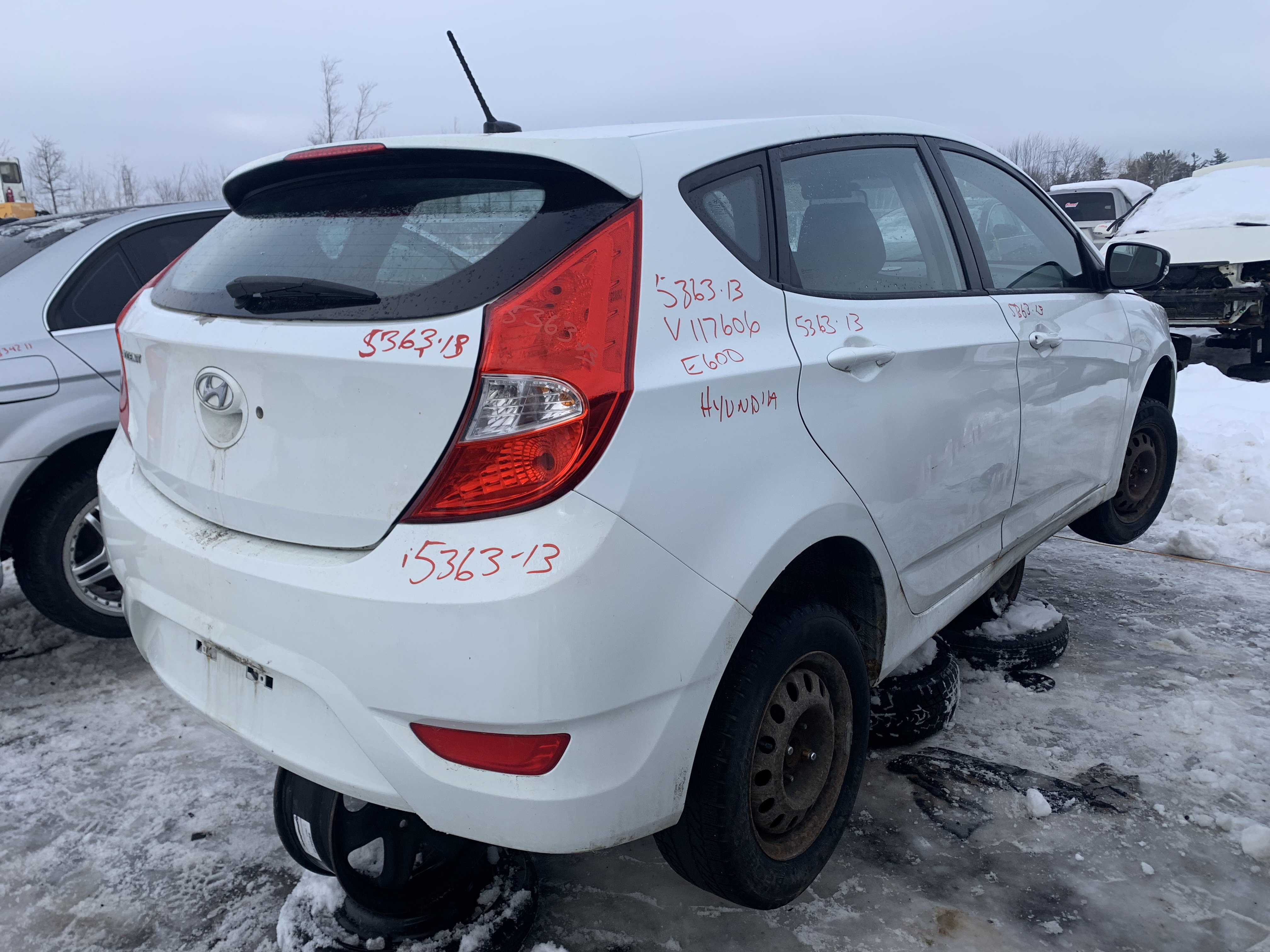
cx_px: 635
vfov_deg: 53.1
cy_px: 476
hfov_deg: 67.3
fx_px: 954
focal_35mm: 26
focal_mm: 4.25
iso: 25
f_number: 1.8
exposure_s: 1/954
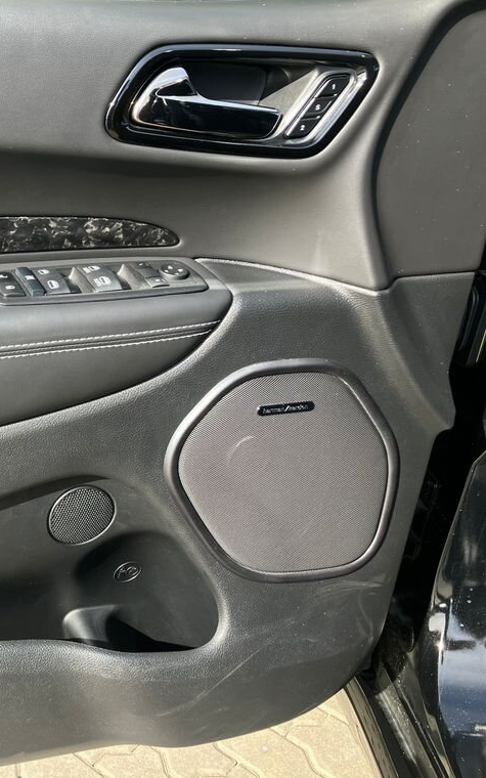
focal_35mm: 40
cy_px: 391
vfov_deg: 49.3
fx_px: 848
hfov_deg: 29.2
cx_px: -36
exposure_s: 1/153
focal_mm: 3.99
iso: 25
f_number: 1.8
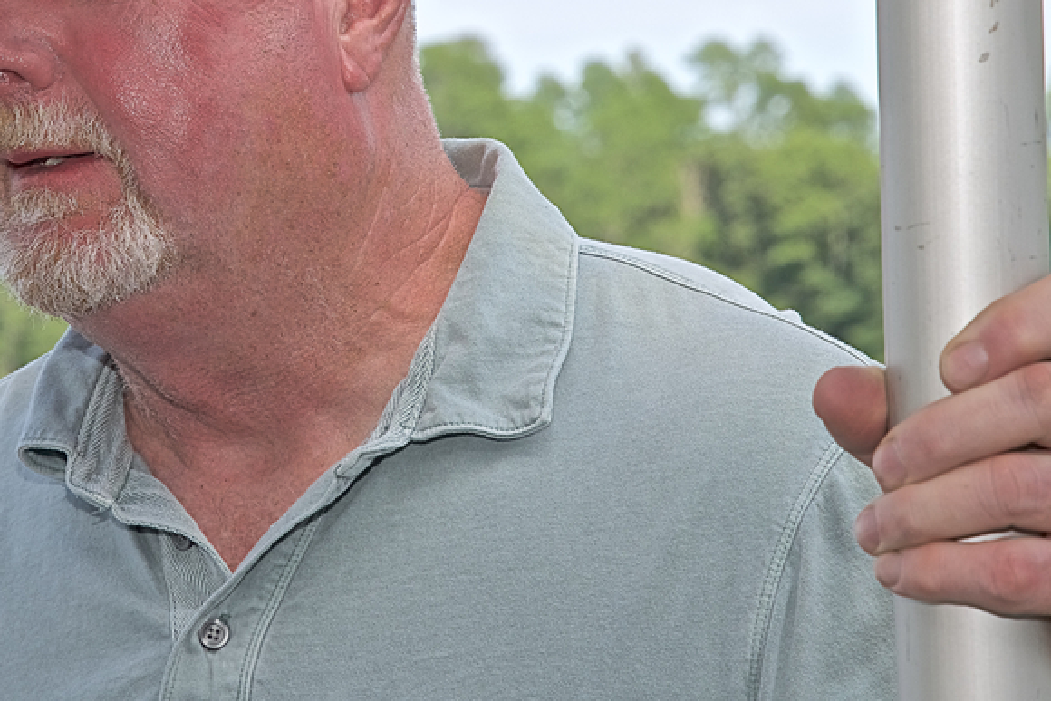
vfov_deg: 6.5
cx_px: 312
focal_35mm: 212
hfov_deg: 9.7
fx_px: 6190
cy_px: 155
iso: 200
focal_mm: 80
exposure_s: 1/200
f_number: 9
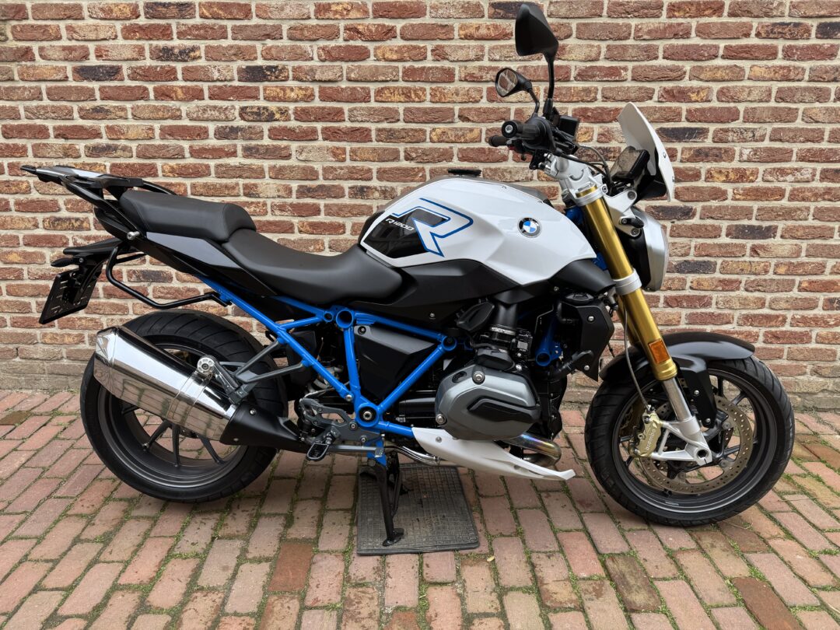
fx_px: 582
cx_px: 420
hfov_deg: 71.6
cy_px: 315
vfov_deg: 56.8
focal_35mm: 24
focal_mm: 6.76
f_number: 1.78
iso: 80
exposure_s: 1/121
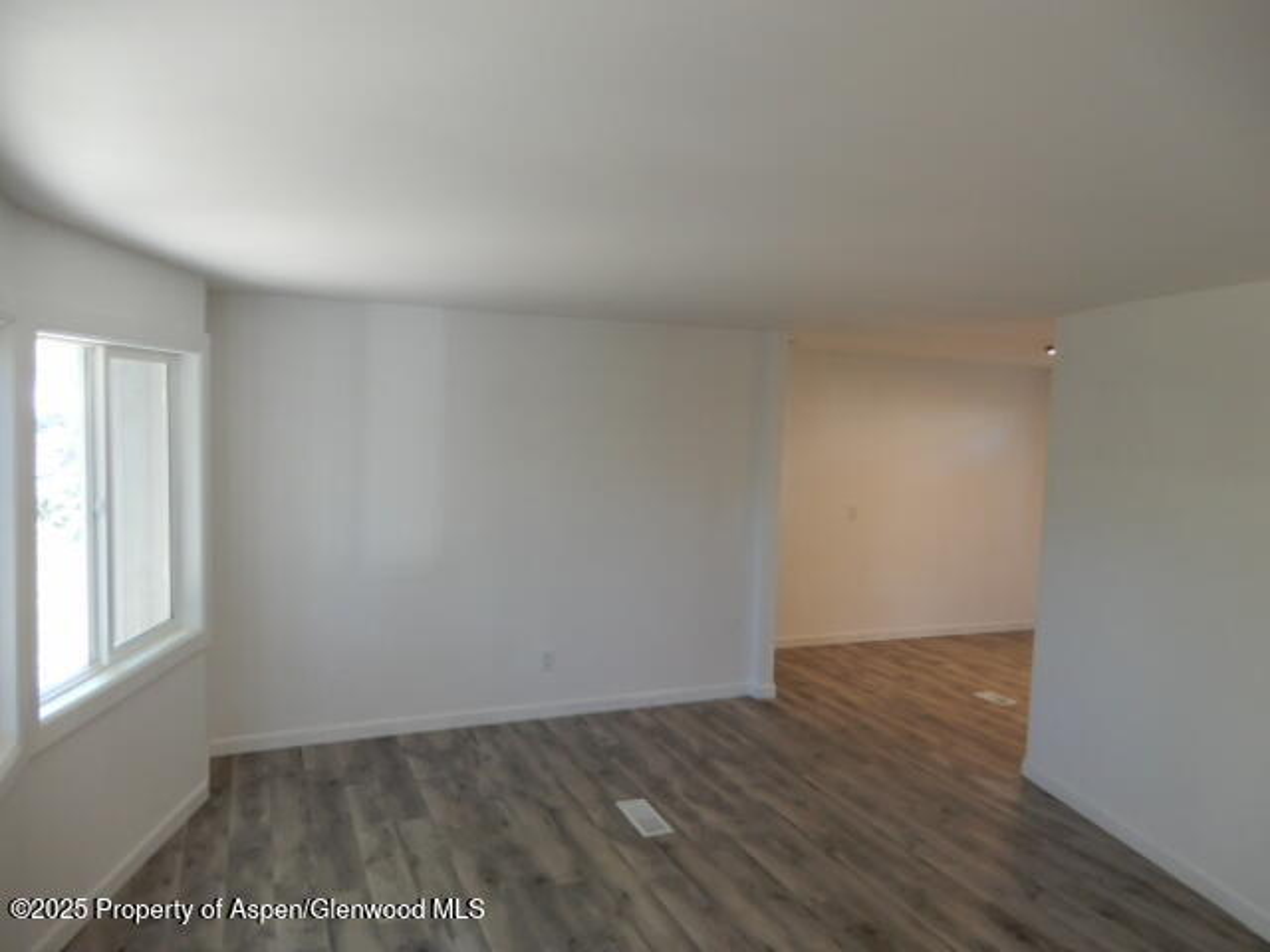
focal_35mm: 24
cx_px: 635
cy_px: 476
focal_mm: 4.3
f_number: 3.4
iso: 180
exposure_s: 1/30
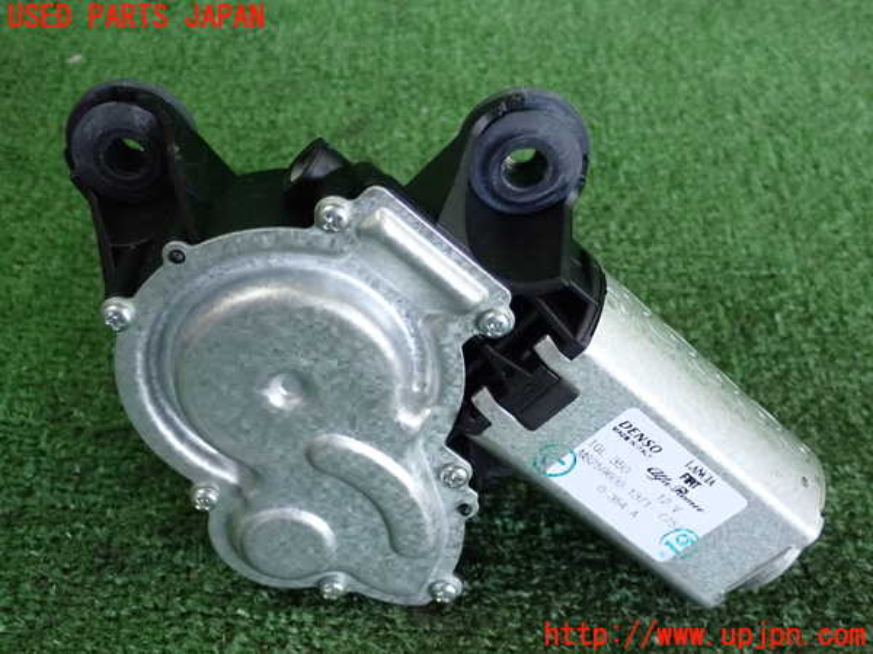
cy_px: 327
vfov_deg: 30.9
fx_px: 1185
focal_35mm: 47
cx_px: 436
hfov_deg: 40.4
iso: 1250
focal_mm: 8.4
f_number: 3.1
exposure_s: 1/125
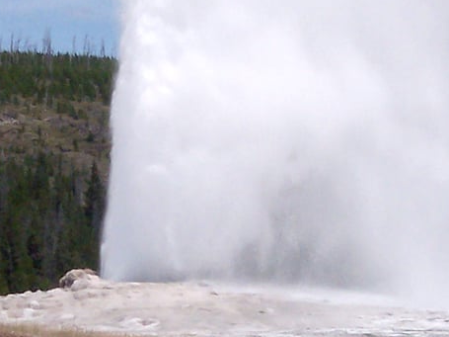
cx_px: 197
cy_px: 178
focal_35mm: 167
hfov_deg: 11.8
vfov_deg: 8.9
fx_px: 2166
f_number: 4.8
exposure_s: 1/1000
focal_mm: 8
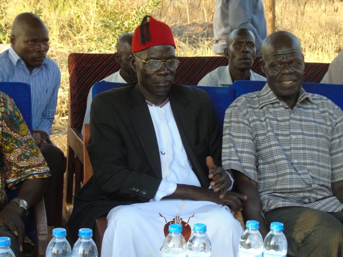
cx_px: 172
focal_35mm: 71
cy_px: 128
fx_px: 704
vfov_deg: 20.7
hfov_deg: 27.4
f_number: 4.7
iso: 80
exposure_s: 1/40
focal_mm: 13
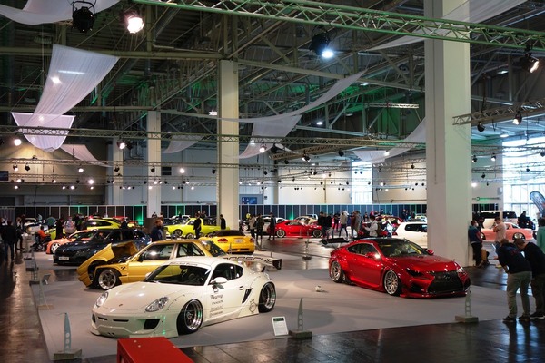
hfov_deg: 47.4
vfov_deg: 32.6
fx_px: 621
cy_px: 182
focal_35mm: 41
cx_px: 272
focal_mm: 15.1
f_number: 2.8
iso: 400
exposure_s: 1/50
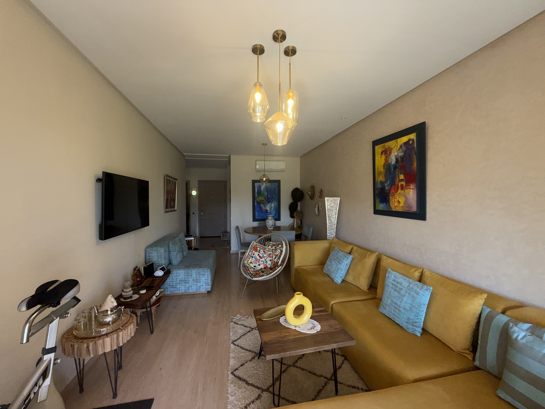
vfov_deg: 85.7
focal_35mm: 14
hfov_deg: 102.1
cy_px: 204
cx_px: 272
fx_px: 220
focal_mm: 2.22
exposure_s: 1/100
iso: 64
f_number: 2.2
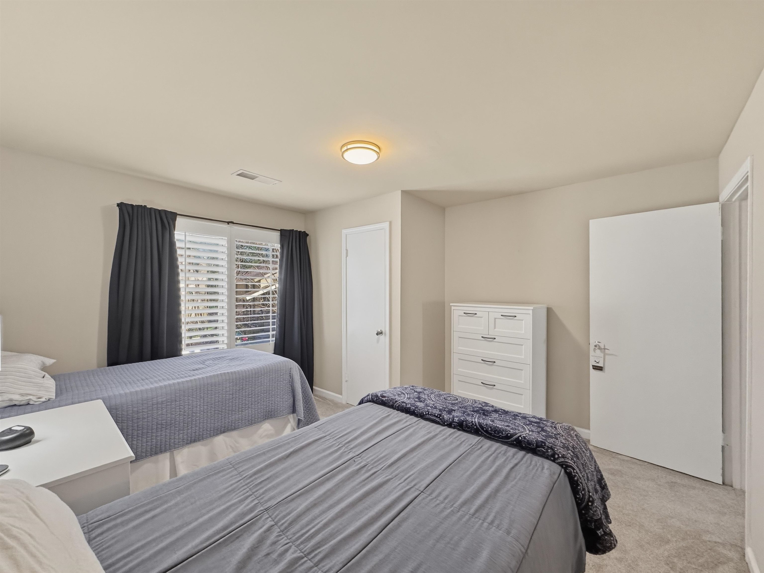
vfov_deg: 85.7
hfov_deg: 102.1
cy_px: 286
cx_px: 382
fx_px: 309
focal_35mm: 14
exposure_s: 1/120
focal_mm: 2.2
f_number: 2.2
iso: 250
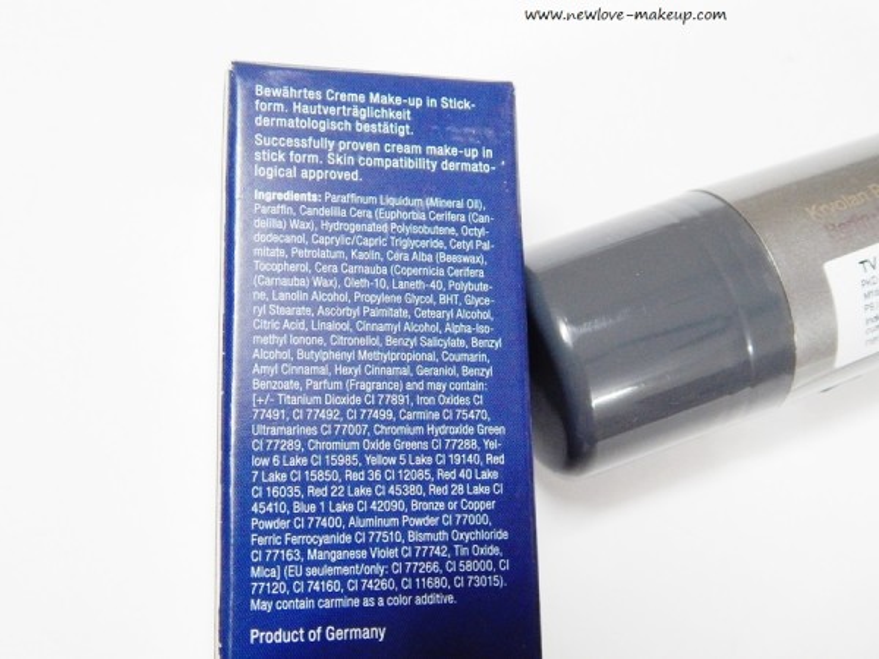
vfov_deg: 40.7
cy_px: 330
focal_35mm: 35
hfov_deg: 52.6
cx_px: 440
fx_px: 889
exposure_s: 1/13
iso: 400
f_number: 3.3
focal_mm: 6.1
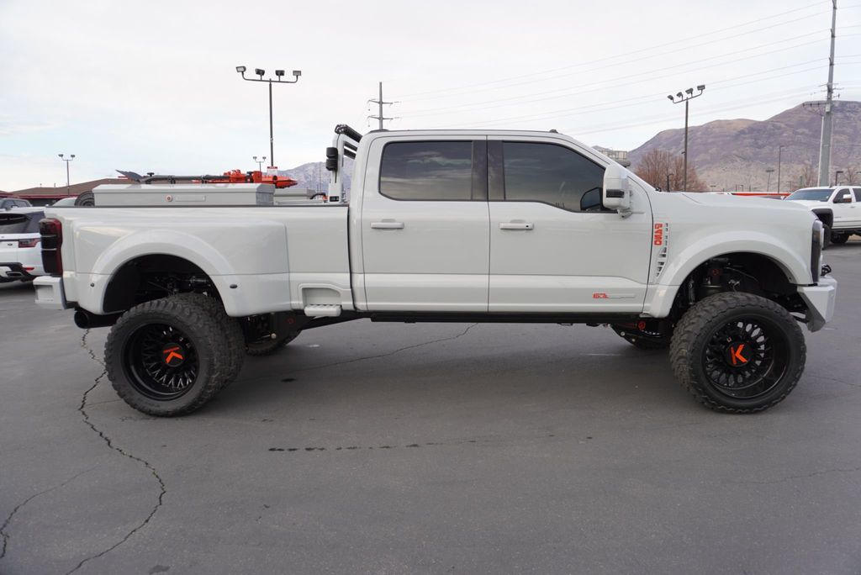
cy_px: 288
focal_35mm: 24
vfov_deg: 53.2
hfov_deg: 73.7
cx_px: 430
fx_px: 574
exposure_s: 1/80
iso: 100
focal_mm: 16
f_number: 4.5
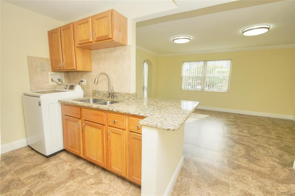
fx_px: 123
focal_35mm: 15
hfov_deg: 100.4
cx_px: 148
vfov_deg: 77.3
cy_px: 98
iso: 500
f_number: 5.6
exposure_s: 1/125
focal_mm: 10
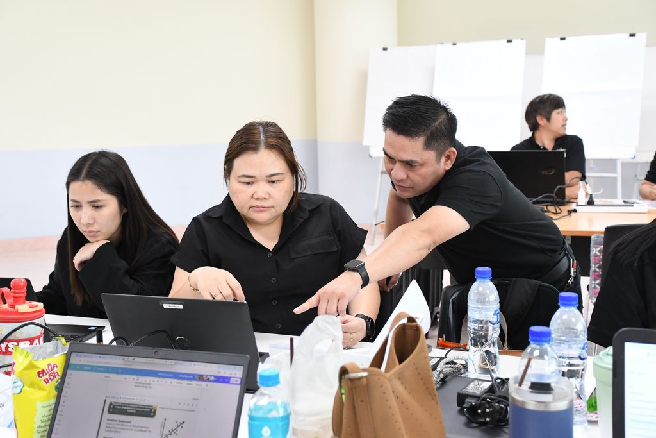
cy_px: 219
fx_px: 875
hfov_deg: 41.1
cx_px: 328
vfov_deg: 28.1
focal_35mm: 48
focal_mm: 32
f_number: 4
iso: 1600
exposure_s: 1/80
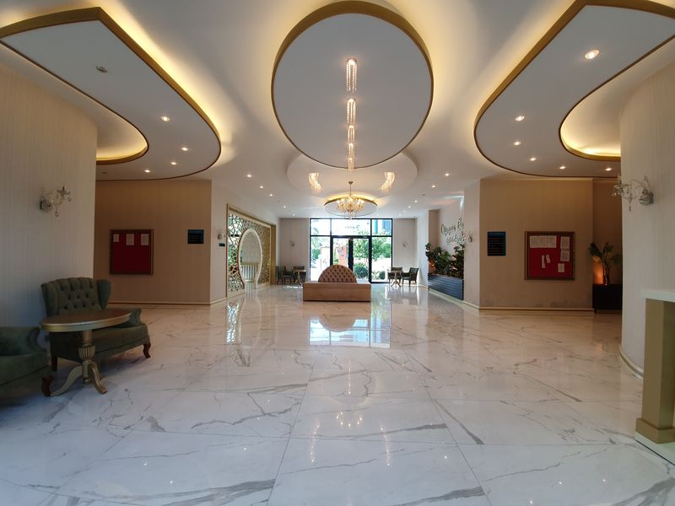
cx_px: 338
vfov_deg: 89.9
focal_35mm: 13
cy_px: 253
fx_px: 253
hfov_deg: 106.2
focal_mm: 1.8
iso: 50
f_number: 2.2
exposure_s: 1/50
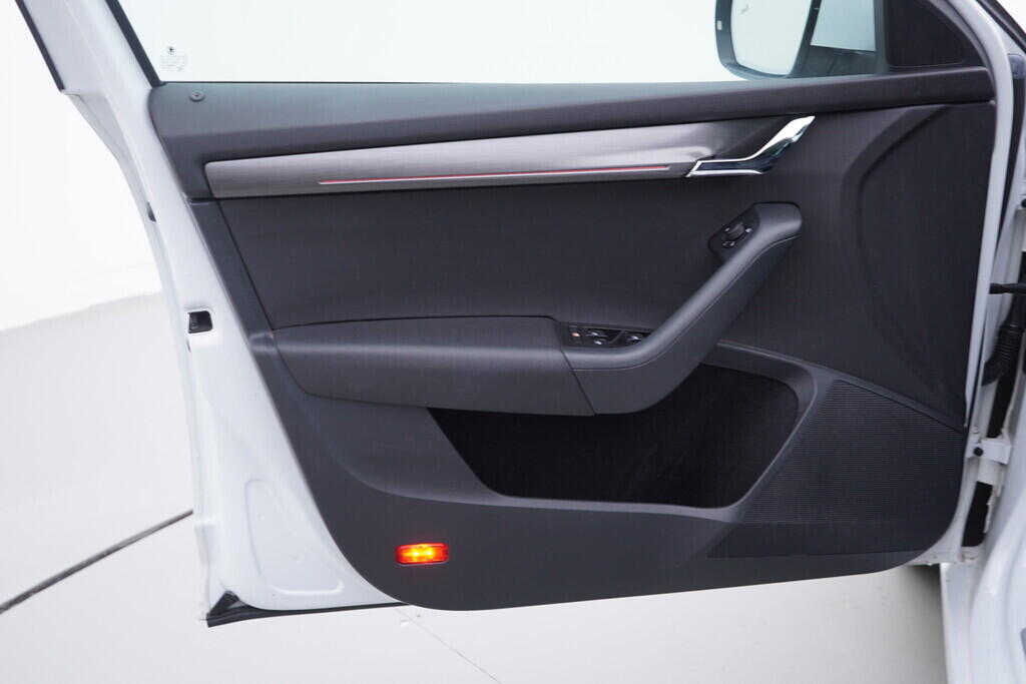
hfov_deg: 53.1
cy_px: 342
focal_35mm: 36
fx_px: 1026
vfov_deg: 36.9
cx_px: 513
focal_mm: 24
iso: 125
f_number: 3.2
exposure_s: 1/50
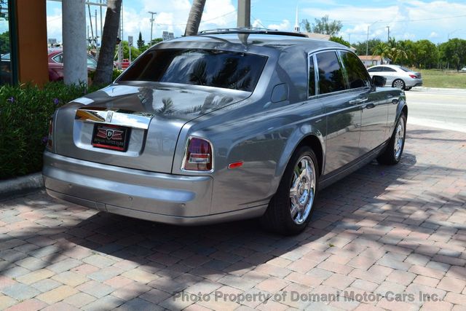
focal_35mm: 42
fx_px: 544
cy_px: 156
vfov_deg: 31.9
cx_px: 233
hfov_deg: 46.4
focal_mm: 28
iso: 400
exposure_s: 1/400
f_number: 11
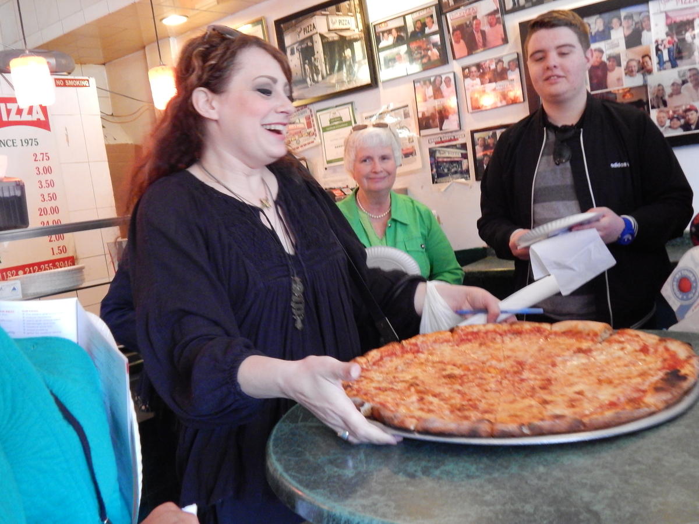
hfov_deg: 52.6
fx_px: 707
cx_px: 350
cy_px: 262
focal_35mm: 35
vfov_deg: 40.7
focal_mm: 6.1
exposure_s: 1/30
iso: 800
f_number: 3.3
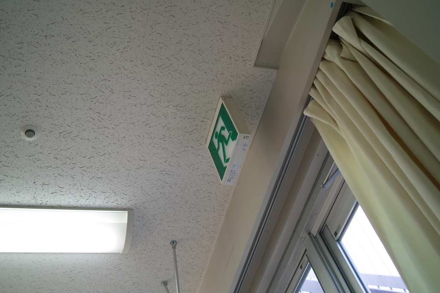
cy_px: 146
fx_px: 501
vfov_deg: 32.6
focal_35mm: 41
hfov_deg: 47.4
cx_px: 220
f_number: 2.8
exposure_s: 1/100
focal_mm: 24.2
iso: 100
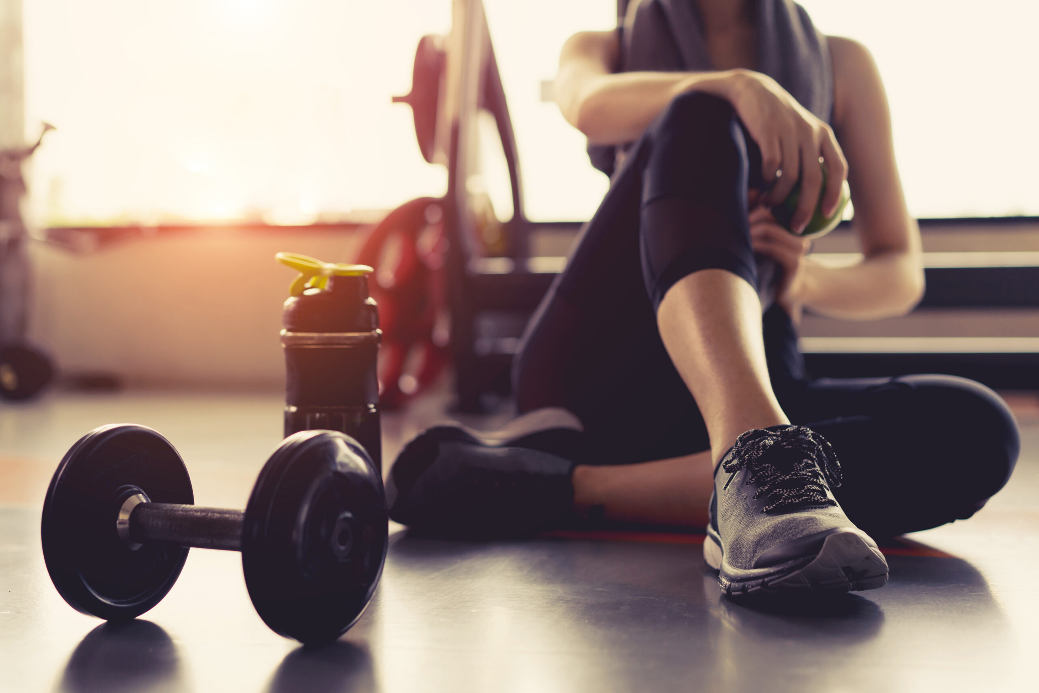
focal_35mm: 55
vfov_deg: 24.6
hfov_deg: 36.2
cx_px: 520
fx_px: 1587
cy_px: 346
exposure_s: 1/160
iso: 320
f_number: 2.8
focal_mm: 55
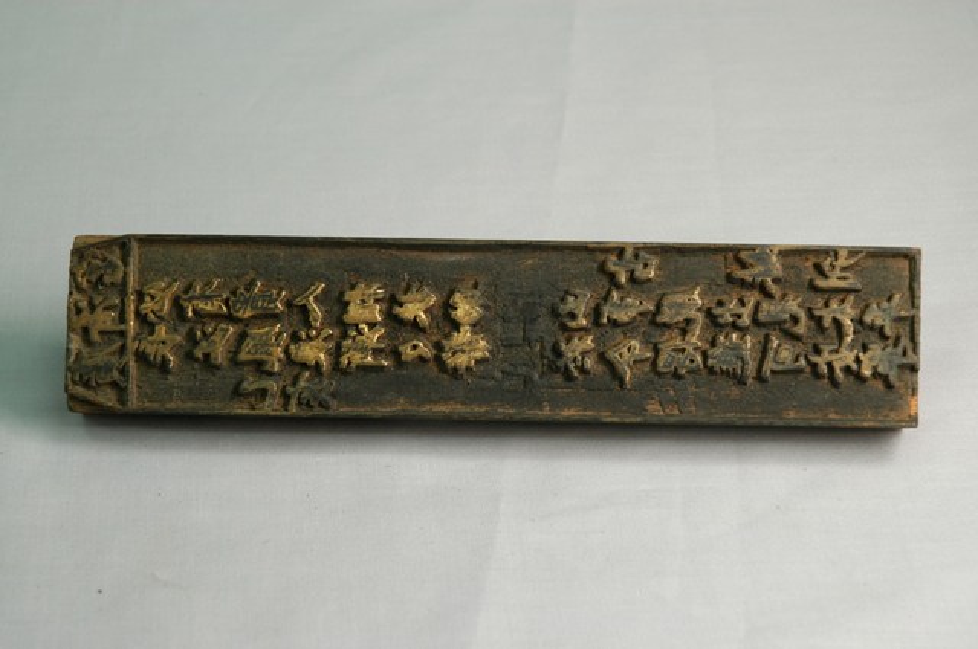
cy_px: 324
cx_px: 489
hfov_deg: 21.9
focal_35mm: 93
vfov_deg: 14.7
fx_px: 2523
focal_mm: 62
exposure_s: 1/20
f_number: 7.1
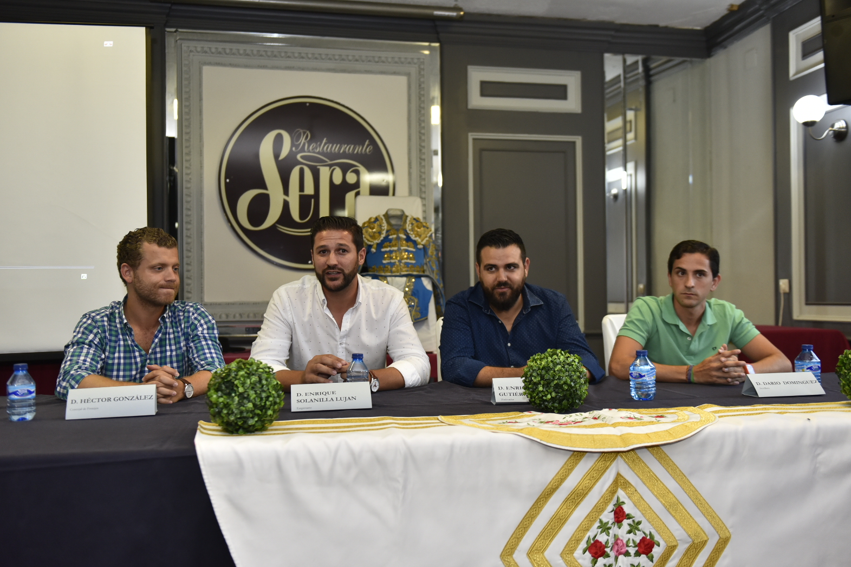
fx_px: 780
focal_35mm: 33
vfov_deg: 40.0
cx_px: 428
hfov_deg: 57.2
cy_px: 288
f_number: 2.8
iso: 1000
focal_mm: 32
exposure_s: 1/125
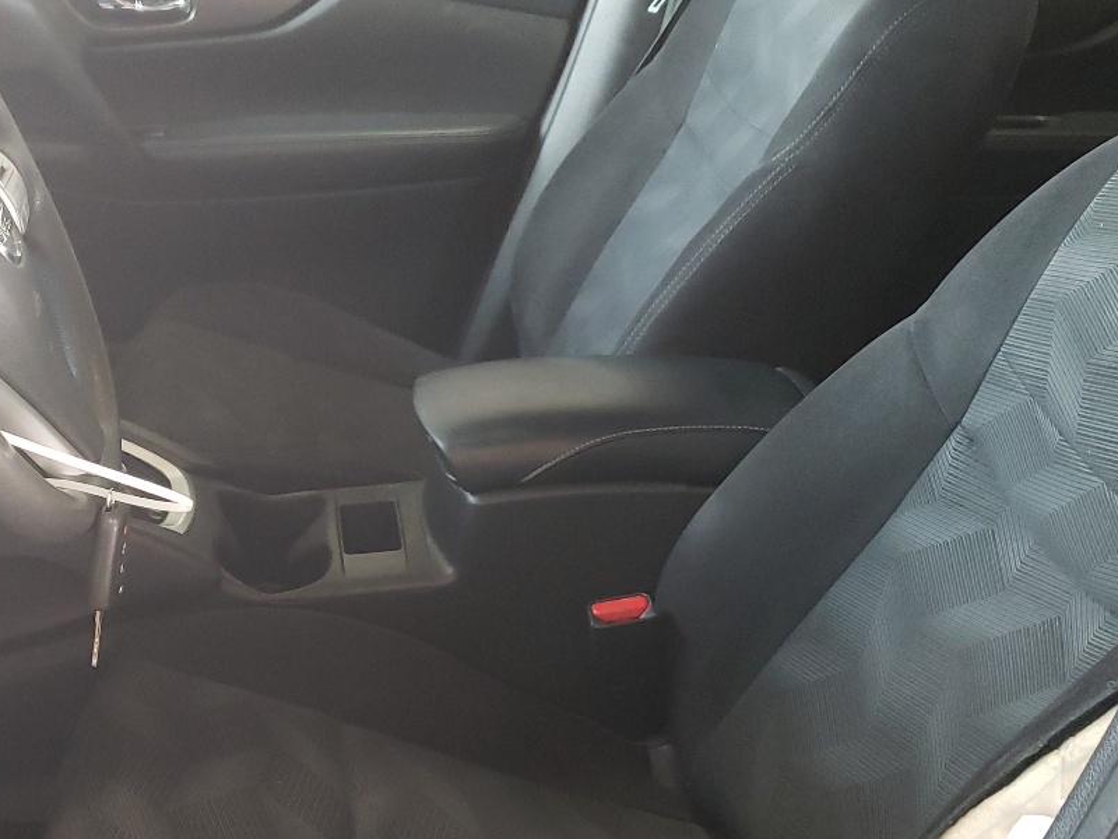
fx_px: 1679
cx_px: 233
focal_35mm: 52
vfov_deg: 28.0
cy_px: 503
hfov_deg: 35.7
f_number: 1.5
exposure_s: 1/60.2
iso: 277
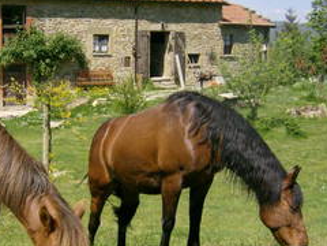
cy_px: 126
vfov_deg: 24.4
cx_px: 104
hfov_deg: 31.9
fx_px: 567
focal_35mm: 60
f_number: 4.7
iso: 100
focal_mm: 6
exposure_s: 1/571
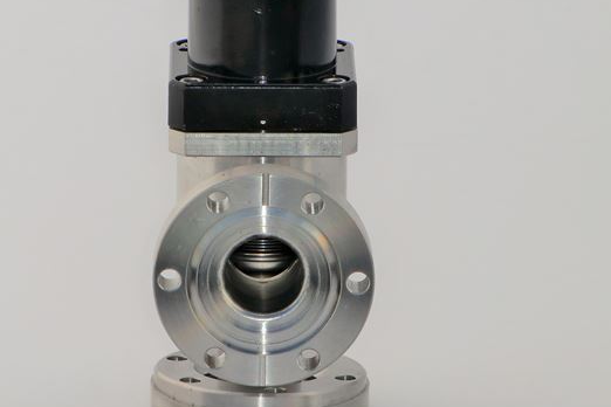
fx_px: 5193
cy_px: 180
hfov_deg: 6.7
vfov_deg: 4.5
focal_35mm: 306
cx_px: 262
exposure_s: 1/500
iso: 64
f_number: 5.7
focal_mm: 43
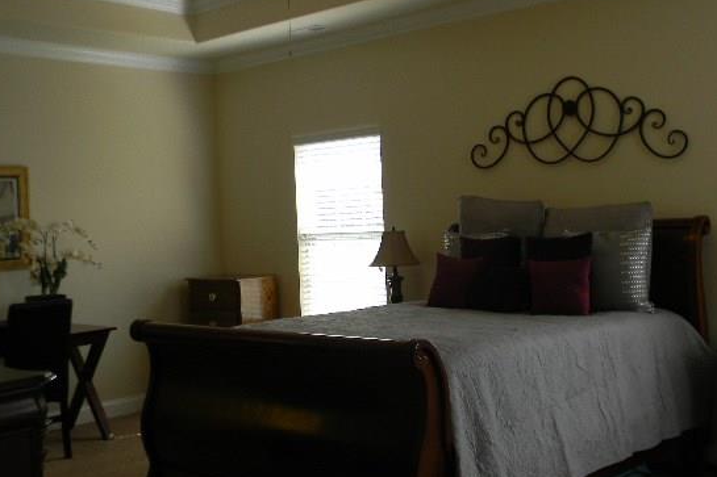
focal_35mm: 44
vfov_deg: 30.5
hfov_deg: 44.5
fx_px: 876
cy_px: 240
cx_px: 388
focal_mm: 6.4
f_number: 3.7
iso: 80
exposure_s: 1/37.8
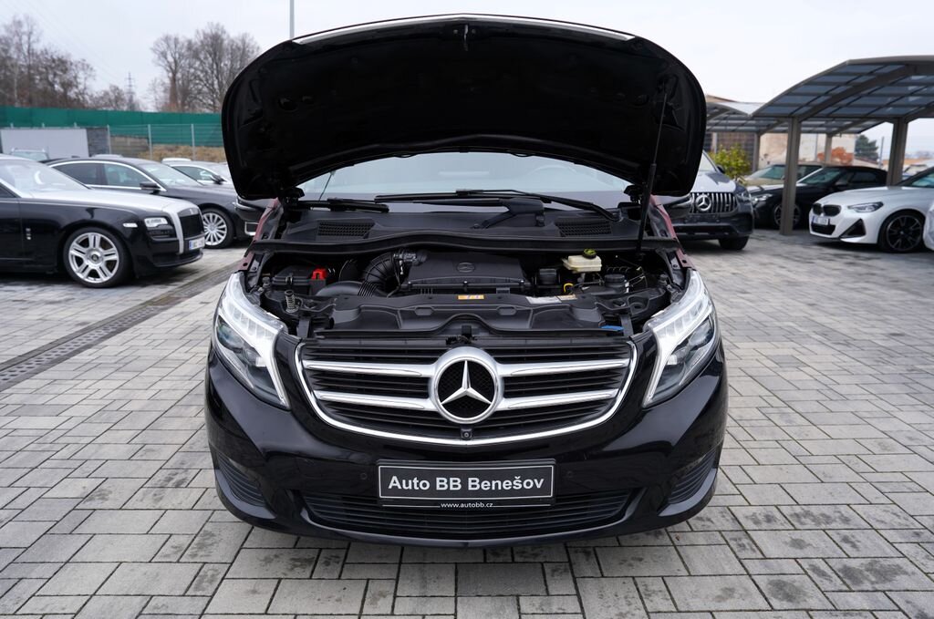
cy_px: 310
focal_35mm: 26
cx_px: 467
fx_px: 673
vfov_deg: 49.4
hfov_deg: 69.5
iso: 100
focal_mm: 26
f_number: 4.5
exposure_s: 1/80
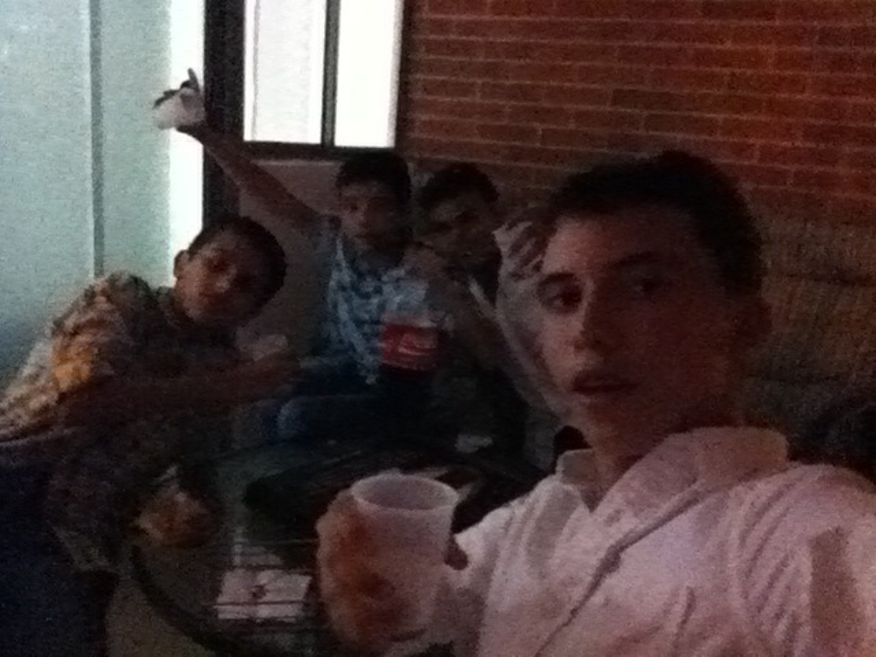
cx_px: 438
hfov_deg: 52.6
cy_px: 328
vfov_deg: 40.7
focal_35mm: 35
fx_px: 886
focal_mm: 3.85
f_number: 2.4
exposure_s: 1/24
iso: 3200
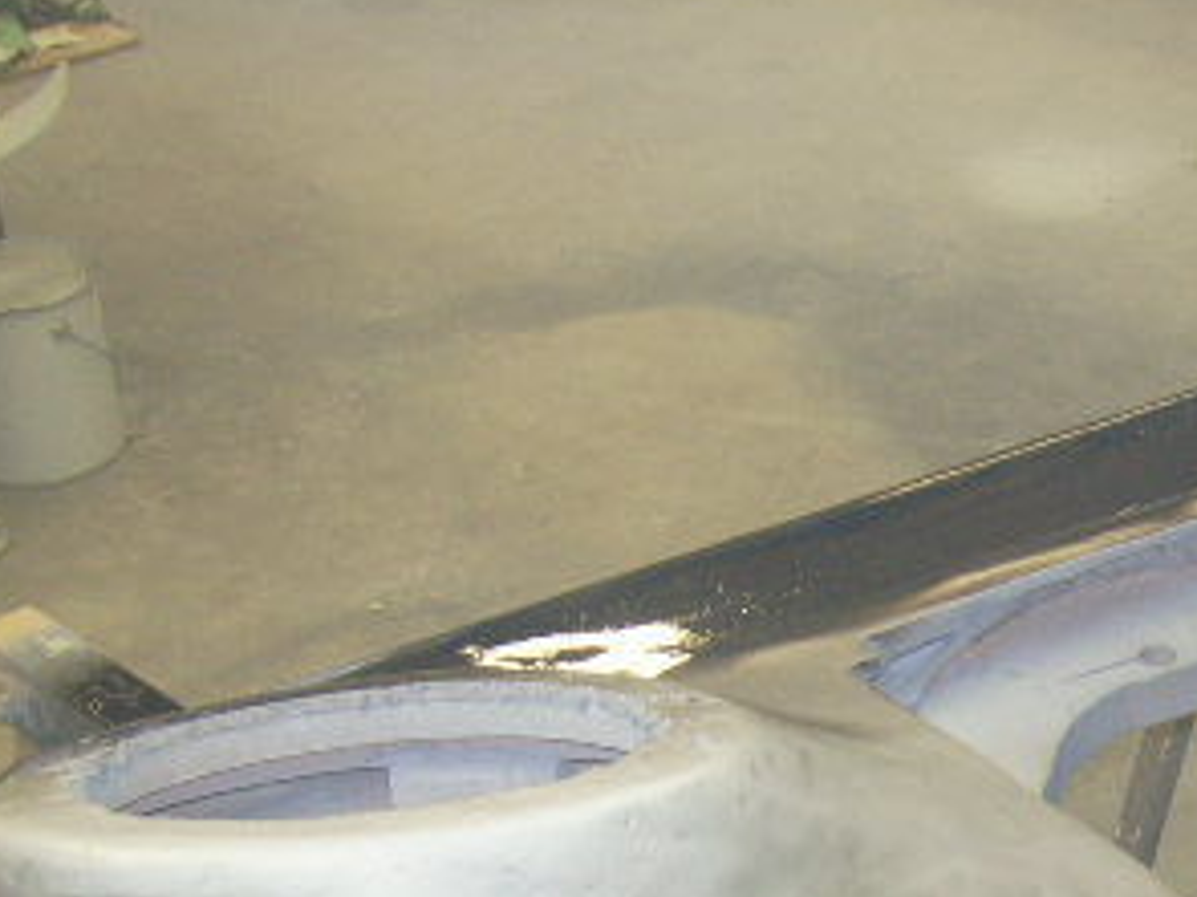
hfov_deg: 24.7
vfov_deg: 18.9
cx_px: 1144
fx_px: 2627
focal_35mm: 76
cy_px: 885
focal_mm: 5.95
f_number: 2.8
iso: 100
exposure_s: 1/60
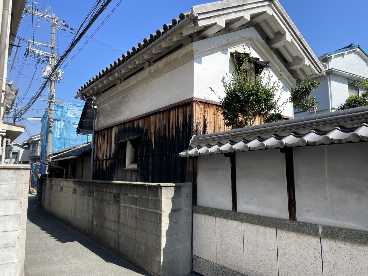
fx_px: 276
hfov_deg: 67.3
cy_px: 138
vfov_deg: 53.1
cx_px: 184
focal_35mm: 26
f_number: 1.6
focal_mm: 4.2
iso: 32
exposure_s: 1/1770
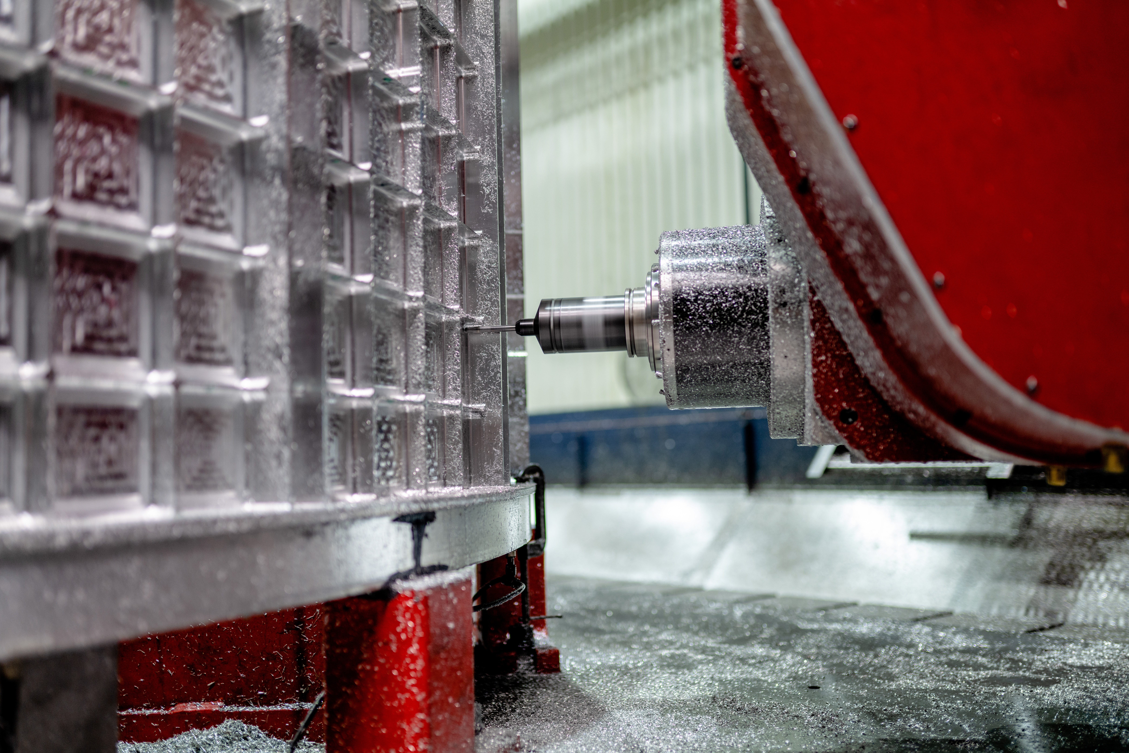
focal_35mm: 35
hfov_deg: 54.4
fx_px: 1098
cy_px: 376
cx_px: 564
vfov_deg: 37.9
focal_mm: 35
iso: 320
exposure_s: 1/30
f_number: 1.4
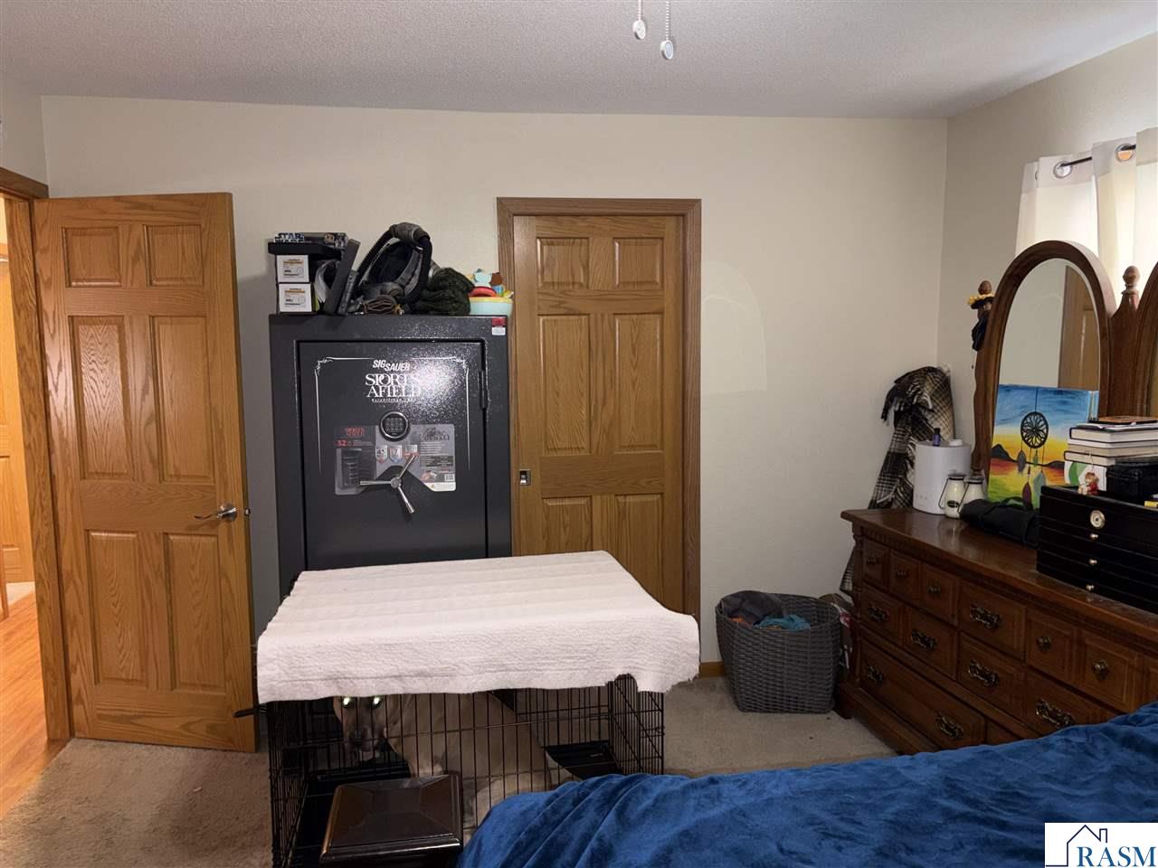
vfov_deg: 53.1
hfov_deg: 67.3
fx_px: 870
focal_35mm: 26
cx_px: 579
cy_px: 434
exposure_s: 1/15
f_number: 1.6
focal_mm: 5.96
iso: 64
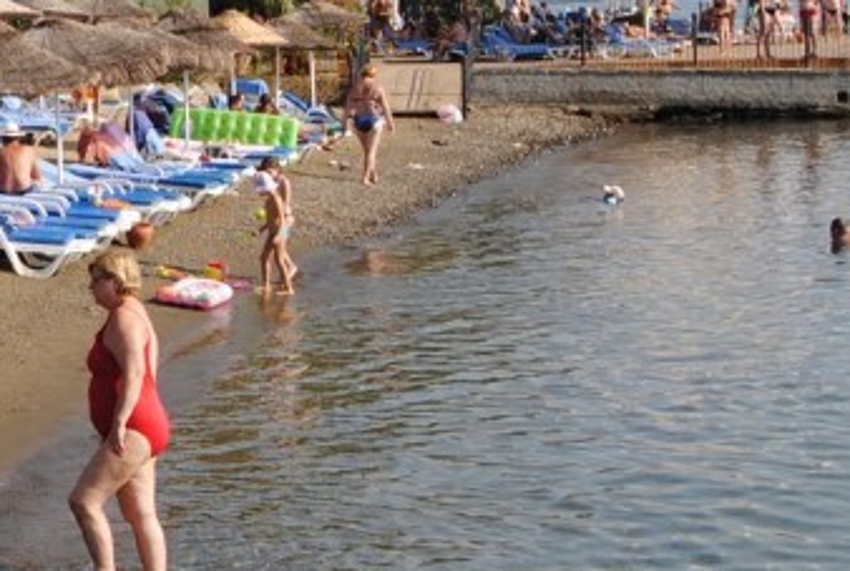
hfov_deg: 16.2
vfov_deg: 11.3
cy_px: 156
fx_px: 2887
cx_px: -91
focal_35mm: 122
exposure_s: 1/200
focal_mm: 24
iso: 100
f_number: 7.1
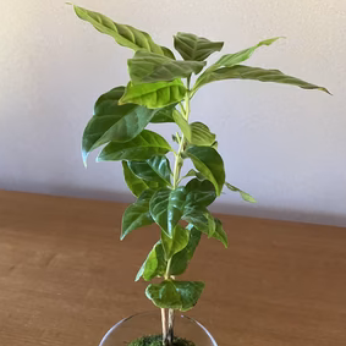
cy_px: 220
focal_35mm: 35
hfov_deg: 47.2
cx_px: 169
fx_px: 396
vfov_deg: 46.7
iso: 320
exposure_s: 1/44
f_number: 1.8
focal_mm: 3.99
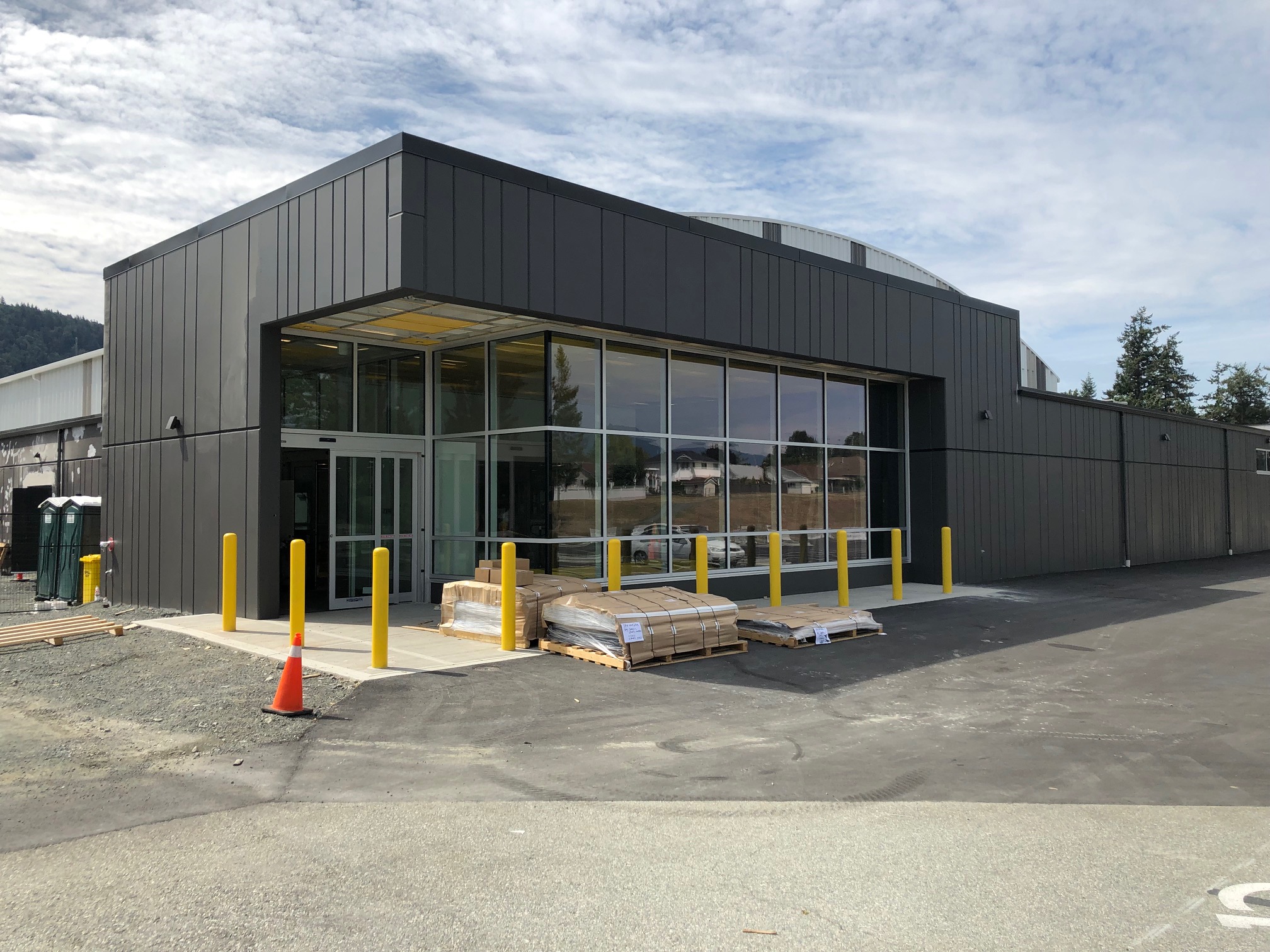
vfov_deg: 49.7
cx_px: 635
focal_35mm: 28
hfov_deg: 63.4
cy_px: 476
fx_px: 1027
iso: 20
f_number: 1.8
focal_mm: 3.99
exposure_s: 1/2183
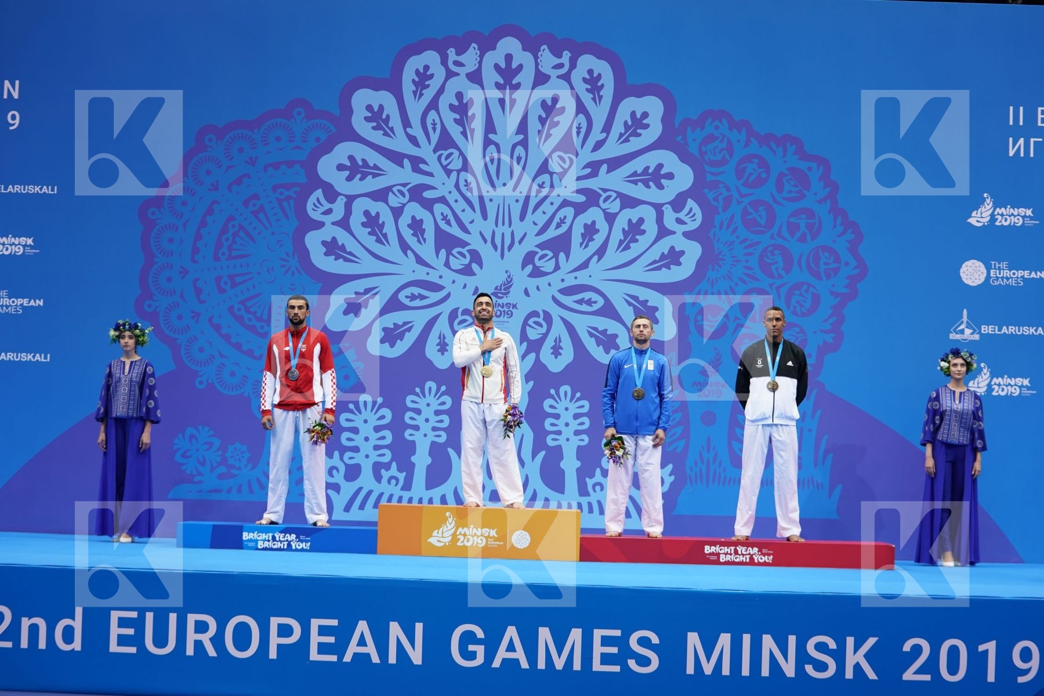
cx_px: 522
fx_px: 2320
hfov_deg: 25.4
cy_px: 348
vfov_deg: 17.1
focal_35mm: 80
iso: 320
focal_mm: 80
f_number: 2.8
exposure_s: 1/250
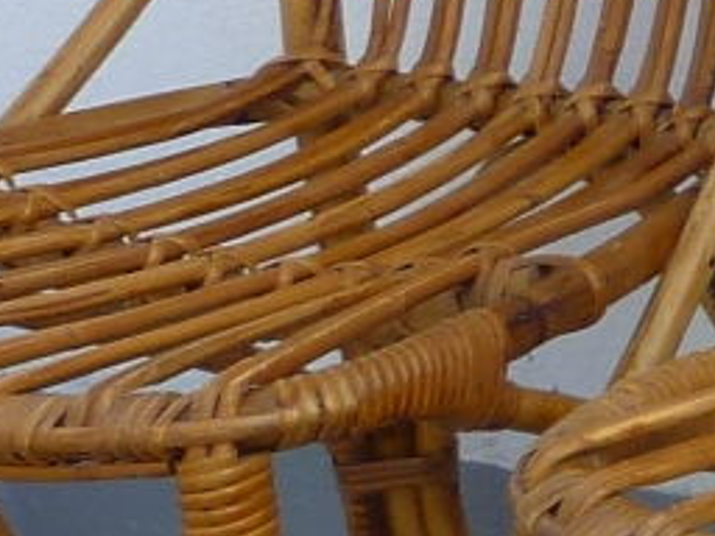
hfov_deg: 8.2
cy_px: -198
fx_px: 4131
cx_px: 2260
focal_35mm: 200
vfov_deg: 7.3
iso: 80
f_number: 4
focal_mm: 4.5
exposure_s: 1/160
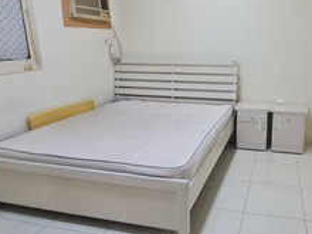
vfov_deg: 51.3
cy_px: 113
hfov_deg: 62.6
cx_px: 223
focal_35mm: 27
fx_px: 243
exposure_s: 1/50
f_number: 2.2
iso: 400
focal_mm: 2.2
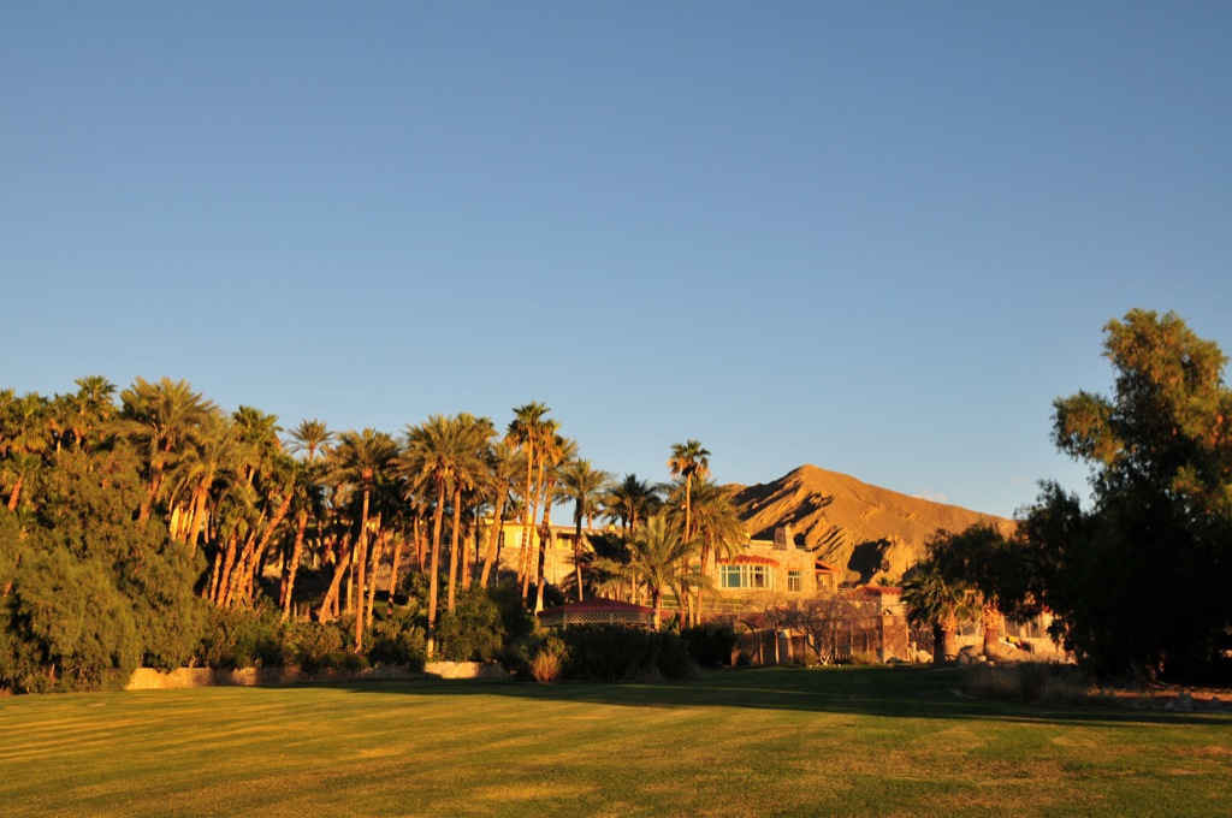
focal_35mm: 39
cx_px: 616
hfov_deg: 49.6
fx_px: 1333
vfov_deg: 34.1
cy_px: 409
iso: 200
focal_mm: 26
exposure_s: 1/250
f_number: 8
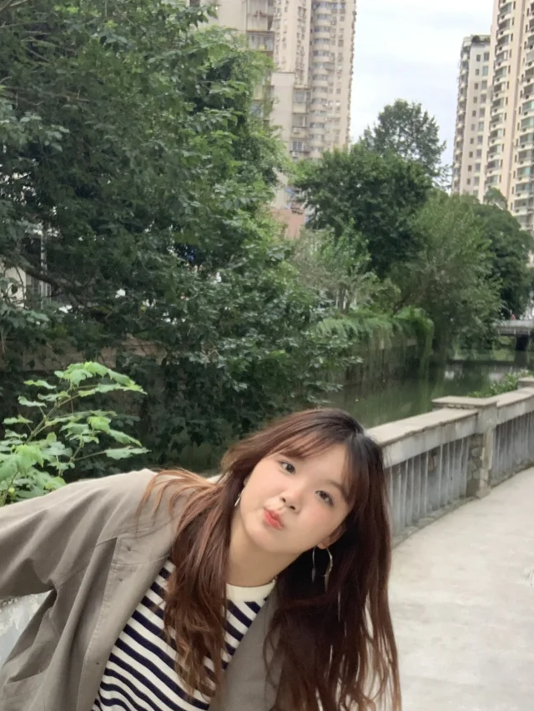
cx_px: 213
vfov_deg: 34.5
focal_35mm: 54
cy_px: 561
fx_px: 1110
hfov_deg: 27.0
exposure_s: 1/64
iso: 64
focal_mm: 2.87
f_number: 2.2
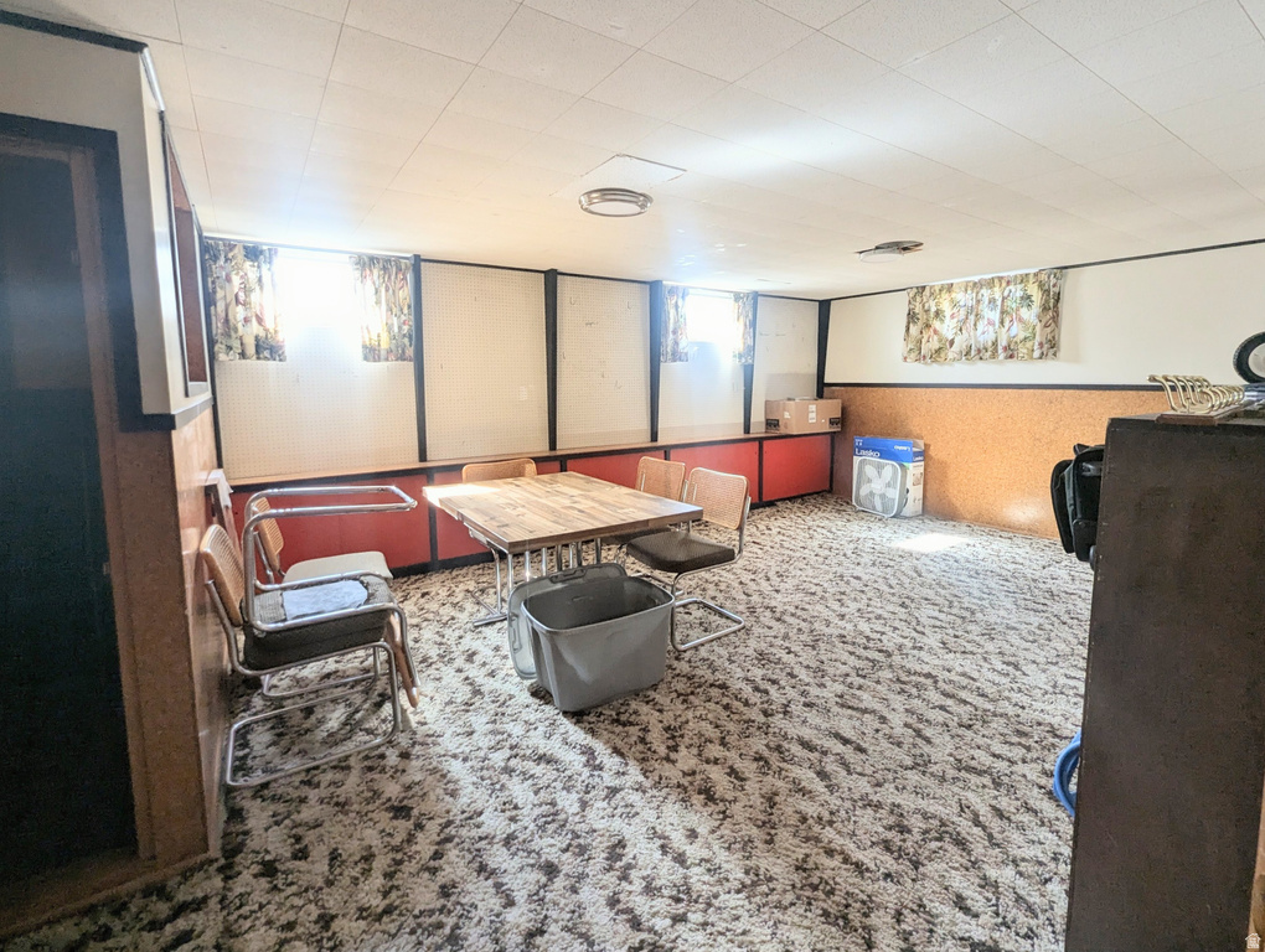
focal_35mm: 13
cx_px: 632
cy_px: 476
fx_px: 476
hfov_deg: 106.1
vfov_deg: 90.1
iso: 92
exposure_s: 1/23.8
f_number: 2.2
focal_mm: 1.95
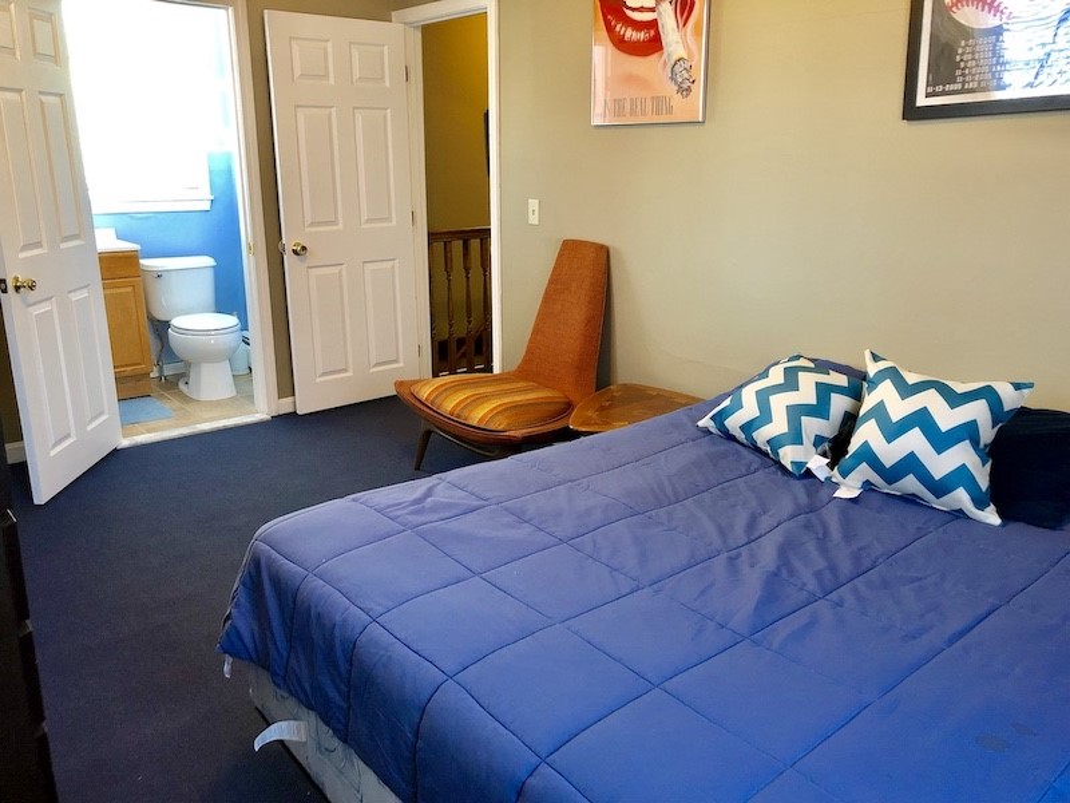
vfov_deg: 49.7
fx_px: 865
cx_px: 535
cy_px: 402
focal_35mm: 28
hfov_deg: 63.4
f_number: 1.8
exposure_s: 1/15
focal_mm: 3.99
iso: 64
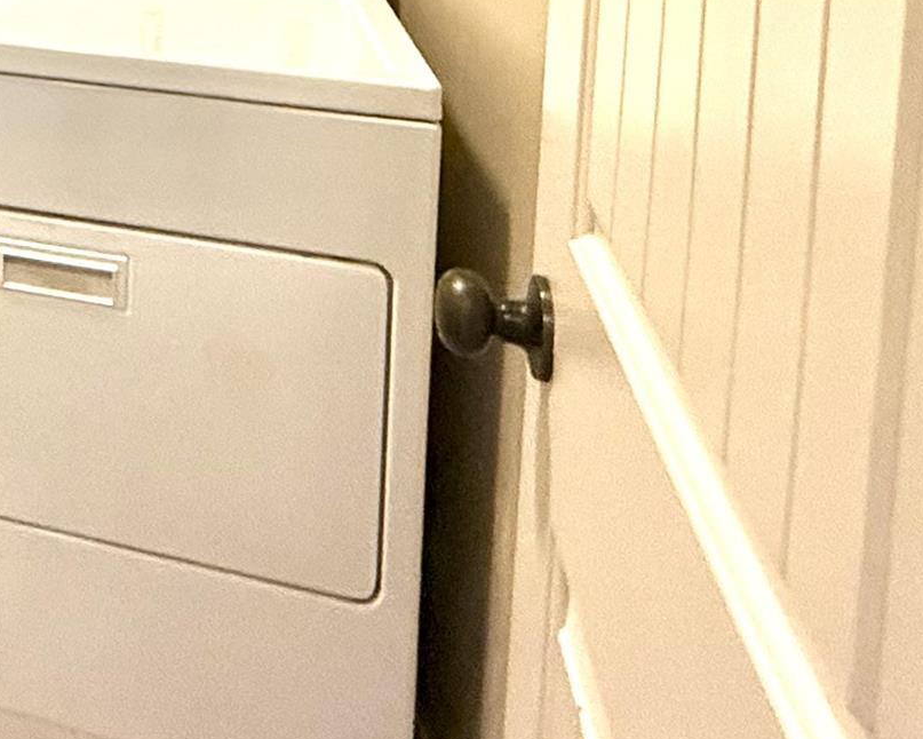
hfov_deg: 26.2
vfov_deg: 24.6
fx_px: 1421
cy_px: -270
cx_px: -464
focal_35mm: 52
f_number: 2.2
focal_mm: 2.22
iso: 400
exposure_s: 1/60
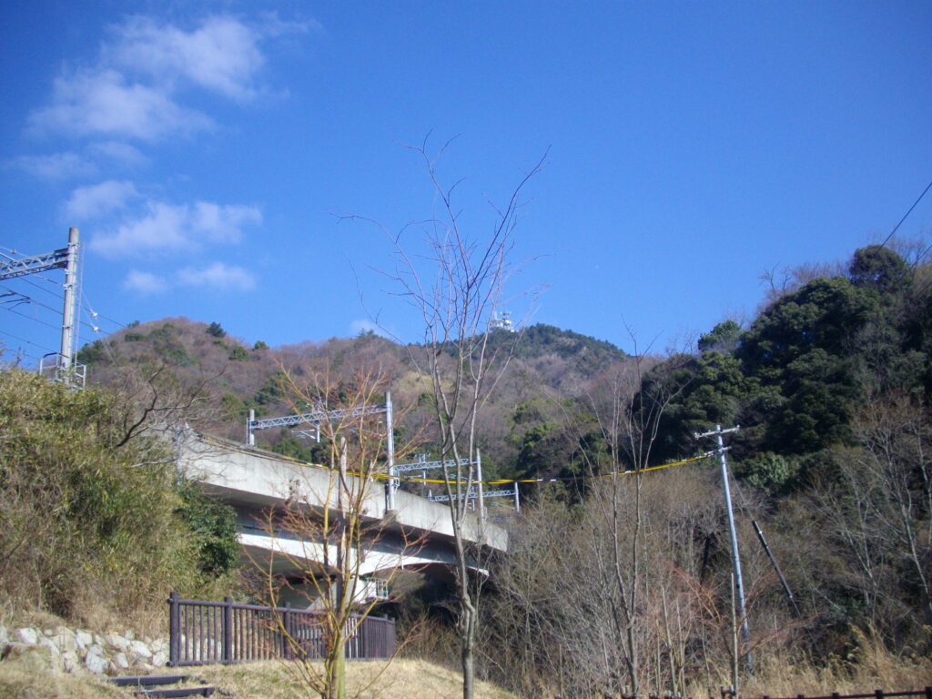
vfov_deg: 38.7
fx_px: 996
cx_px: 466
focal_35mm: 37
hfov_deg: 50.1
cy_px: 350
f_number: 5.6
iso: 100
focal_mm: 6.2
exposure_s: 1/320
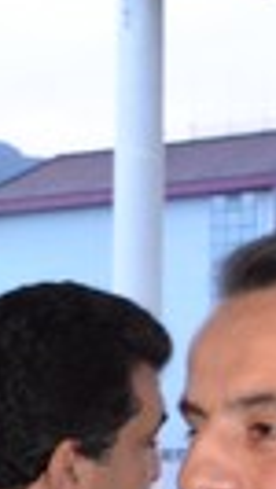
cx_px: -184
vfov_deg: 12.8
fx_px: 2052
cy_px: 774
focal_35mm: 158
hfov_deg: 7.5
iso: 3200
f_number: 3.8
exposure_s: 1/60
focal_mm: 20
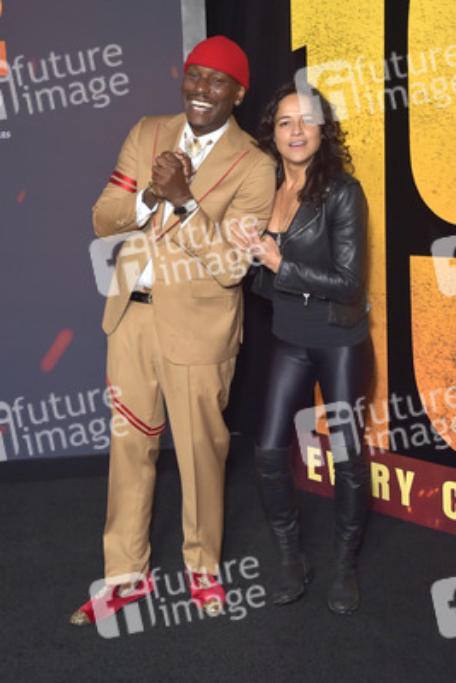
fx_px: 873
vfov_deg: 42.7
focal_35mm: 46
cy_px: 342
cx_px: 228
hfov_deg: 29.3
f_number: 6.3
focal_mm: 46
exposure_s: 1/250
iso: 800
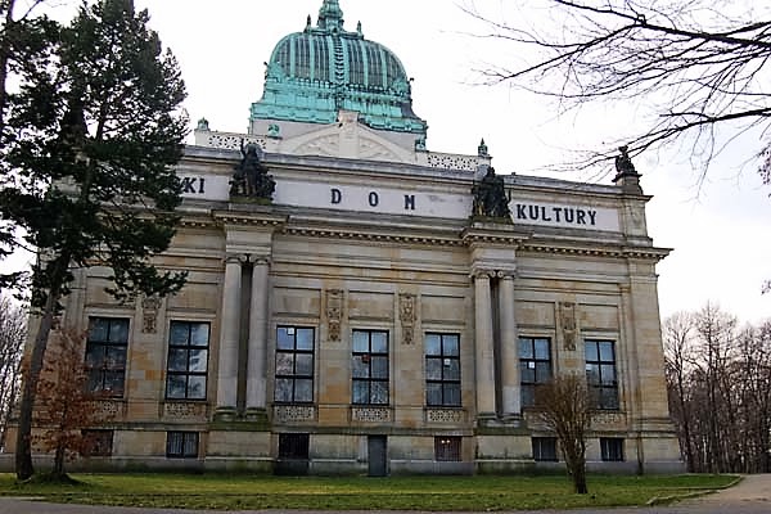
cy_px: 257
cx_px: 386
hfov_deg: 55.1
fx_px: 739
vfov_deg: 38.4
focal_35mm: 34
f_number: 7.1
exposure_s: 1/160
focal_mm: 23
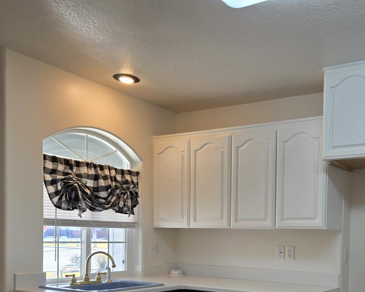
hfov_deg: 44.2
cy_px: 244
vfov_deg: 35.8
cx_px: 278
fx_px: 432
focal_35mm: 40
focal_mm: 5.4
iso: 64
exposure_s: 1/120
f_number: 1.8
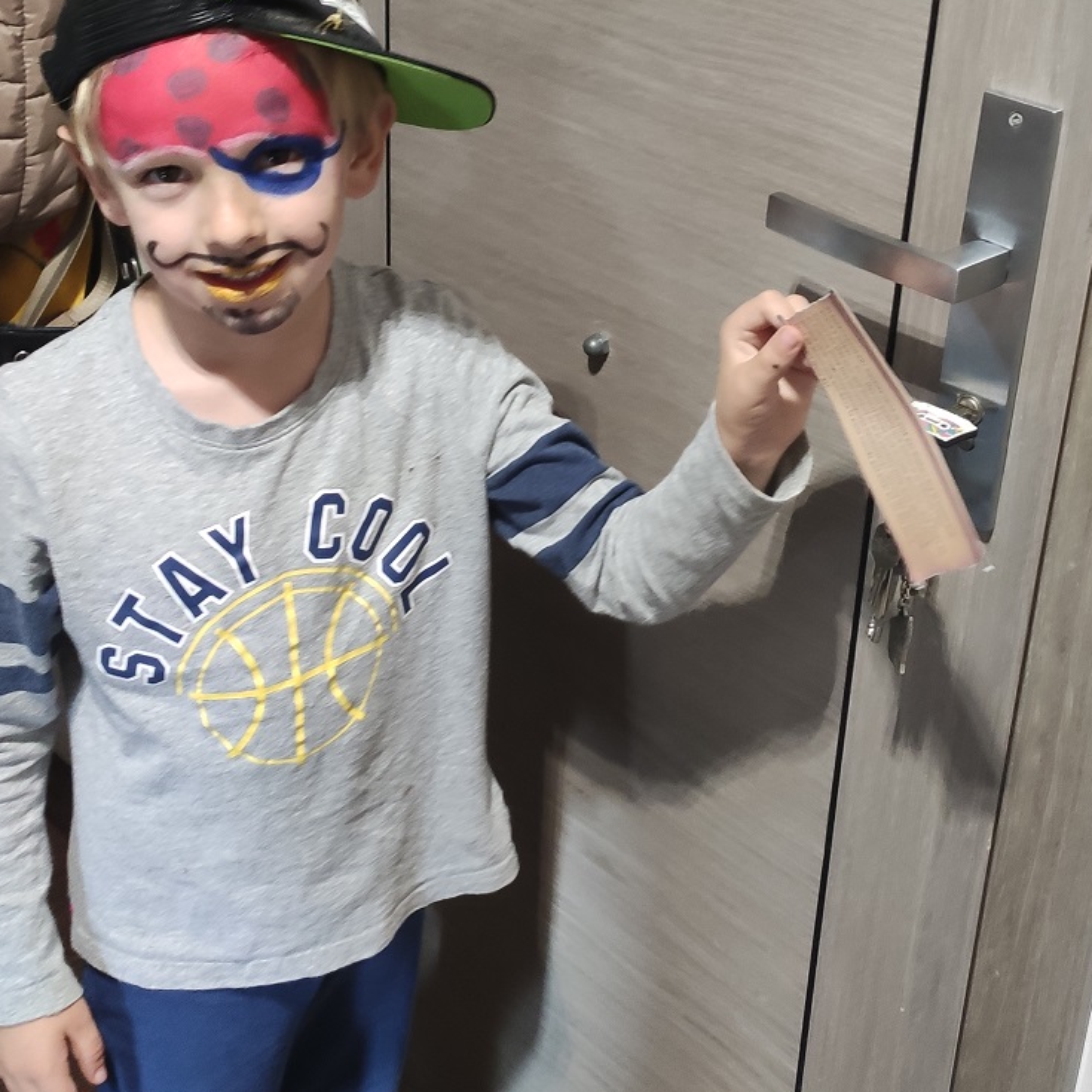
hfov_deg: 34.0
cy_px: 352
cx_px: 618
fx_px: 1785
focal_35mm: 50
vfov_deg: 33.7
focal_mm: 4.77
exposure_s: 1/33
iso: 1068
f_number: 1.75
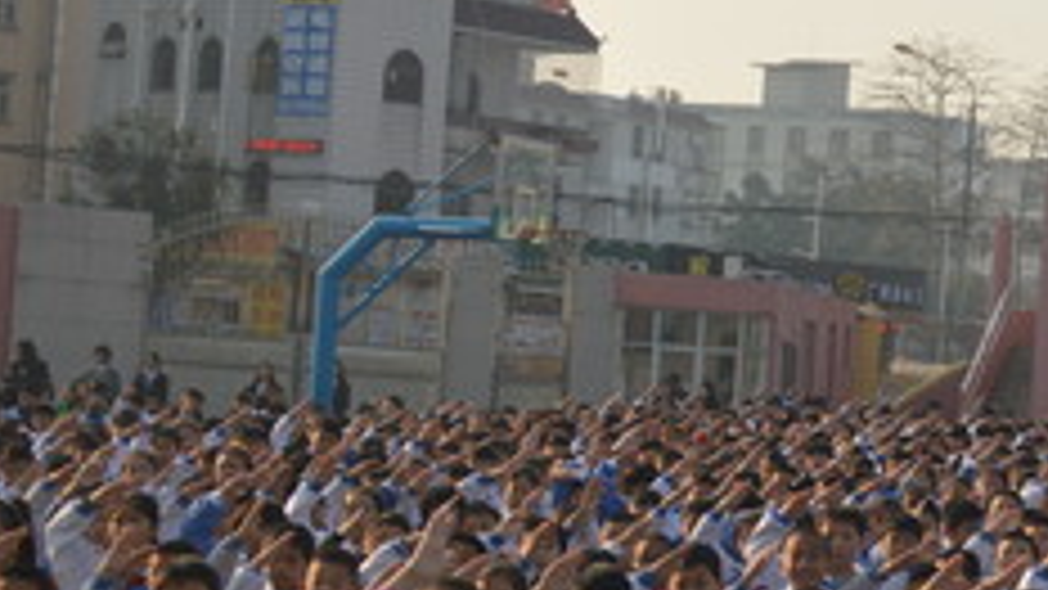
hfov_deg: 15.9
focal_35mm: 126
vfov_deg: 9.6
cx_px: 1462
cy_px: 306
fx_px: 3501
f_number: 6.3
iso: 100
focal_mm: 26
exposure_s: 1/200
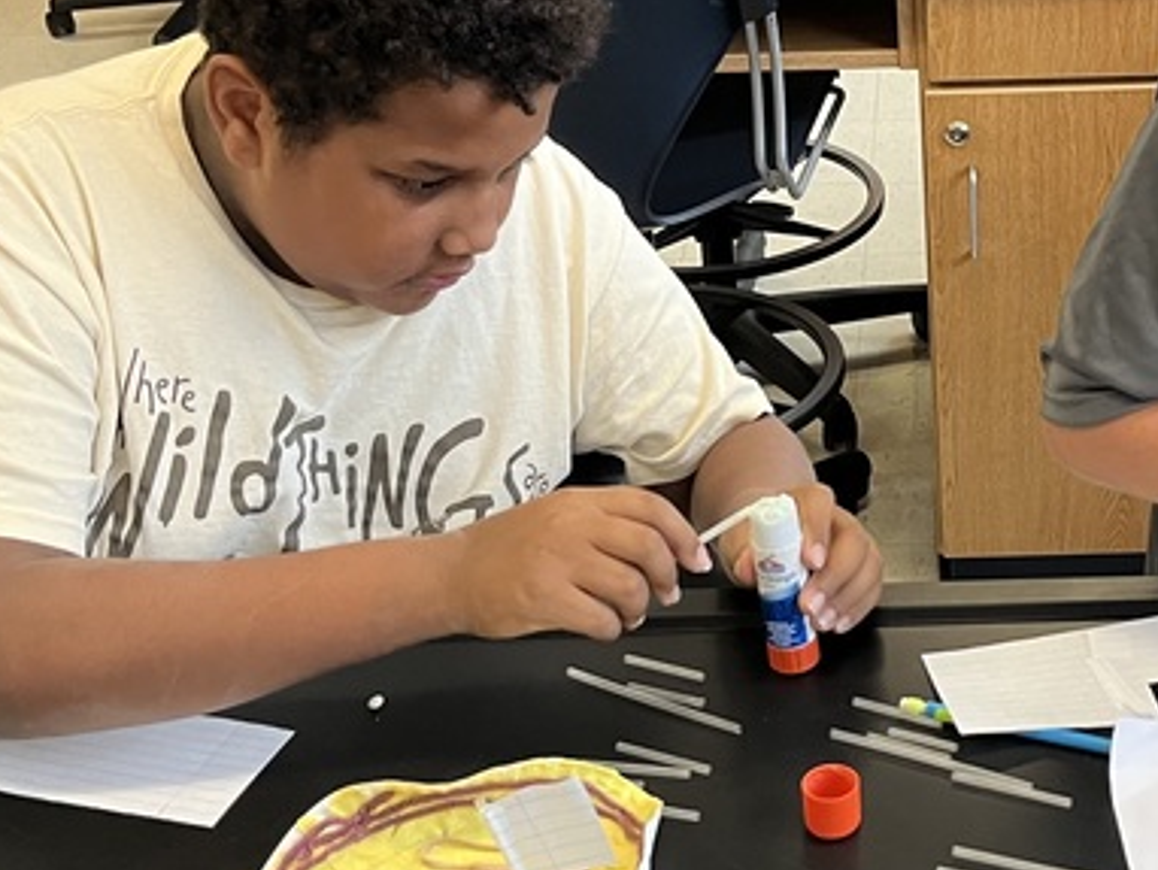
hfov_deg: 27.7
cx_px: 988
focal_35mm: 68
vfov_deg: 21.6
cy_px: 385
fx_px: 2276
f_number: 1.6
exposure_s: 1/60
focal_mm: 5.1
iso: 160
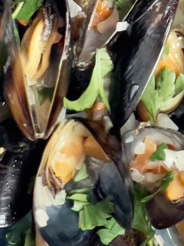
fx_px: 950
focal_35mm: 134
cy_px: 23
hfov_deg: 10.8
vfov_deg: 14.6
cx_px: 232
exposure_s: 1/104
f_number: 2
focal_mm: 6
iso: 200
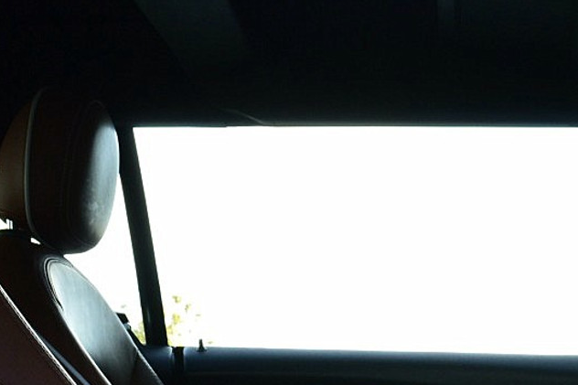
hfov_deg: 24.3
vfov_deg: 16.1
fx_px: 1316
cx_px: 475
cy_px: 444
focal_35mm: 82
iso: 450
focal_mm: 18
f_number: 8
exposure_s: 1/60
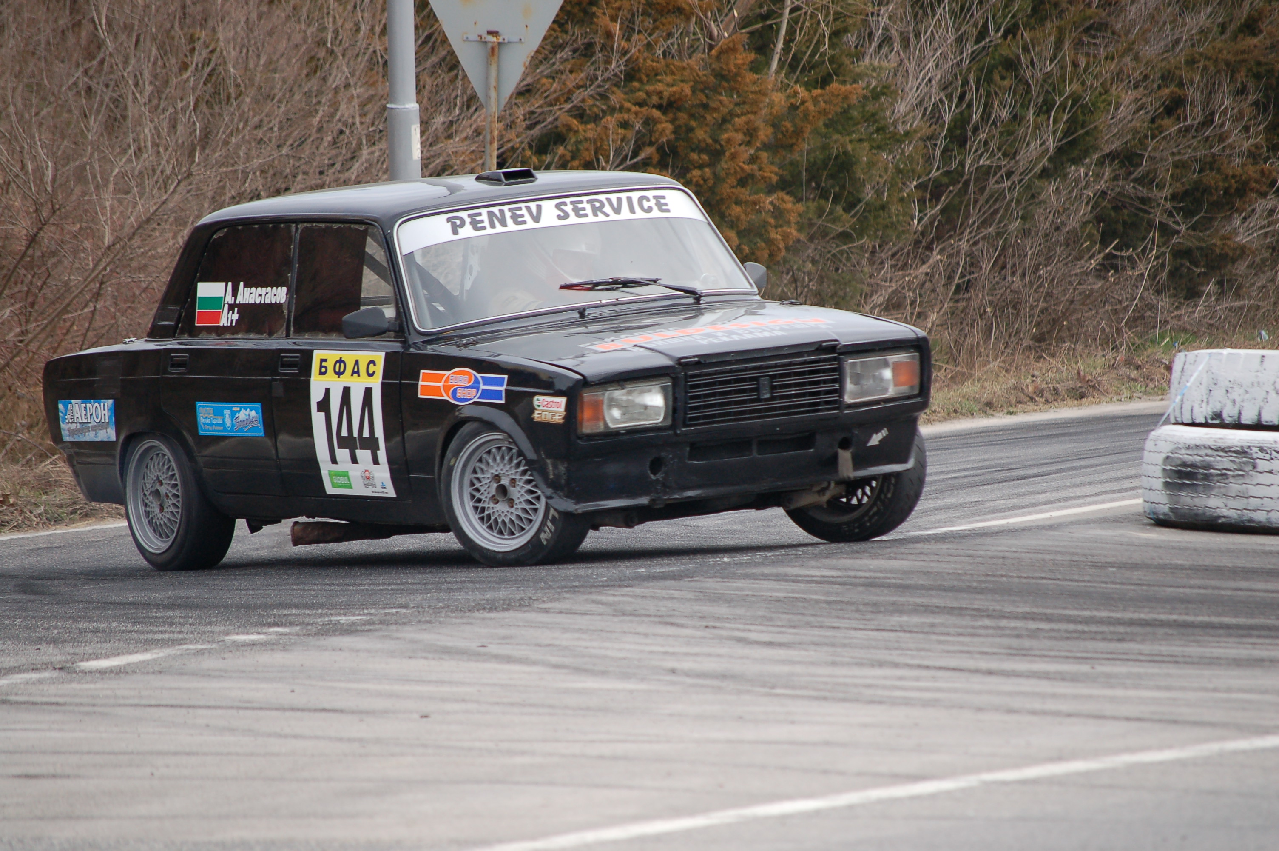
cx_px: 640
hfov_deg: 6.9
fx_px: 10649
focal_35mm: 300
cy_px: 426
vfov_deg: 4.6
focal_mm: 200
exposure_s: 1/800
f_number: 5.6
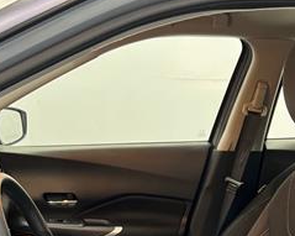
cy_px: 278
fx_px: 593
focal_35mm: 68
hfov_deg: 27.9
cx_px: 141
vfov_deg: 21.0
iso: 500
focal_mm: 5.7
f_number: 1.5
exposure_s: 1/40
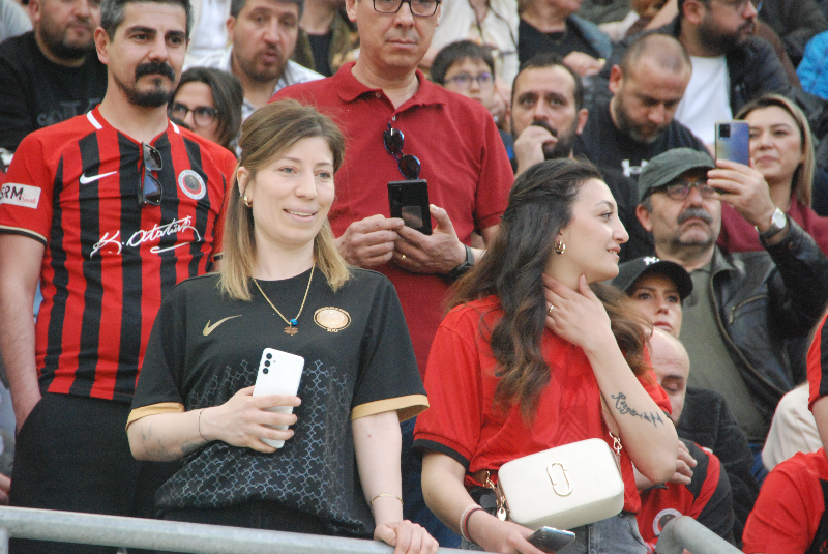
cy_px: 277
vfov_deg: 4.6
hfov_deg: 6.9
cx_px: 414
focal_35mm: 300
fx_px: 6906
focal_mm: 200
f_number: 6.3
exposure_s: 1/200
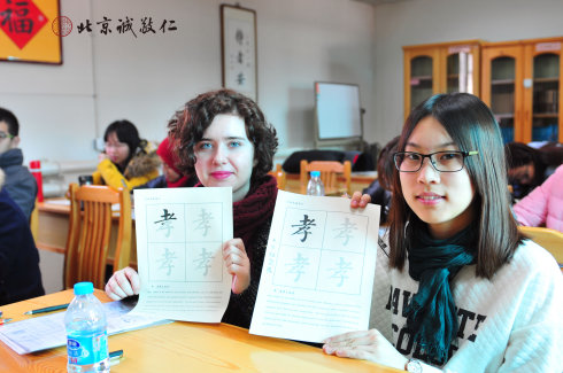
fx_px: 609
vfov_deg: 34.1
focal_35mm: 39
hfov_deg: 49.6
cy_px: 186
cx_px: 282
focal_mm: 26
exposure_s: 1/40
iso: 250
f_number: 3.2
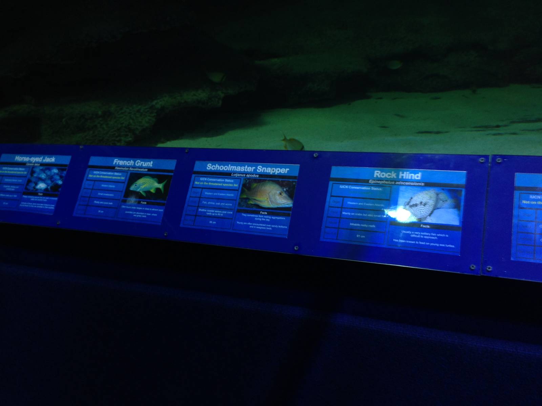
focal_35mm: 33
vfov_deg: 42.9
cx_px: 271
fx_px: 517
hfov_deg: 55.4
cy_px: 203
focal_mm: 4.12
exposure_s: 1/20
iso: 64
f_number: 2.4
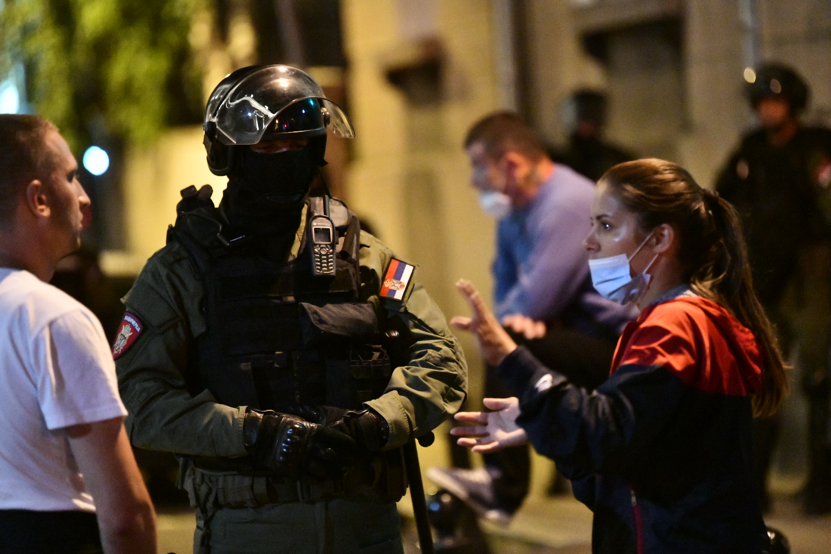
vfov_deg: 7.8
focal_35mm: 175
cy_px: 277
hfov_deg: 11.7
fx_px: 4039
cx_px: 416
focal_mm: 175
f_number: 3.2
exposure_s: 1/100
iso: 16000
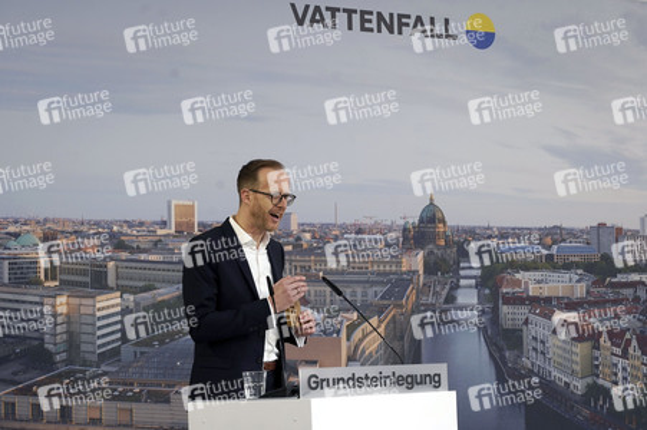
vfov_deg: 17.5
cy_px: 215
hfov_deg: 26.0
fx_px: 1401
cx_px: 324
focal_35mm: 78
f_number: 8
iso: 640
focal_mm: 78
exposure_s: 1/500
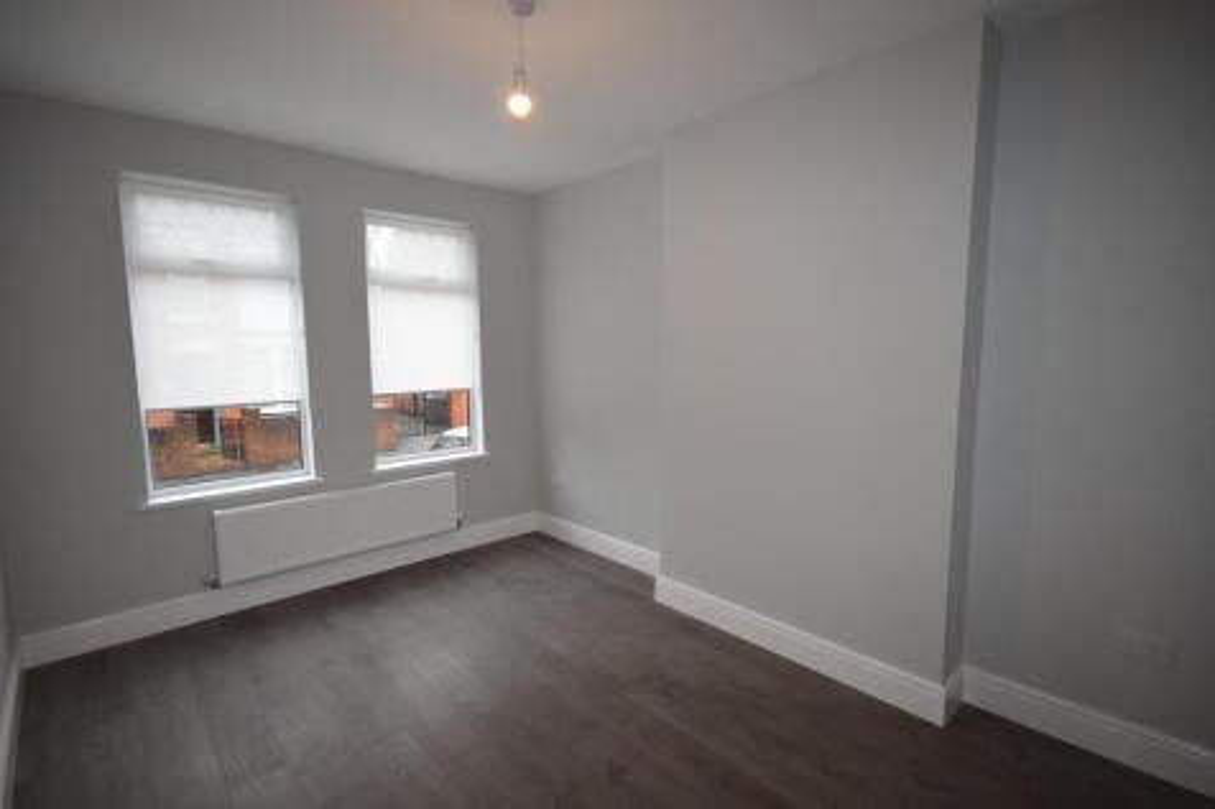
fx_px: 557
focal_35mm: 16
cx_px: 608
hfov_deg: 95.0
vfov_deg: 72.0
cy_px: 404
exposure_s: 1/125
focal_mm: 11
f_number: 5.6
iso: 800
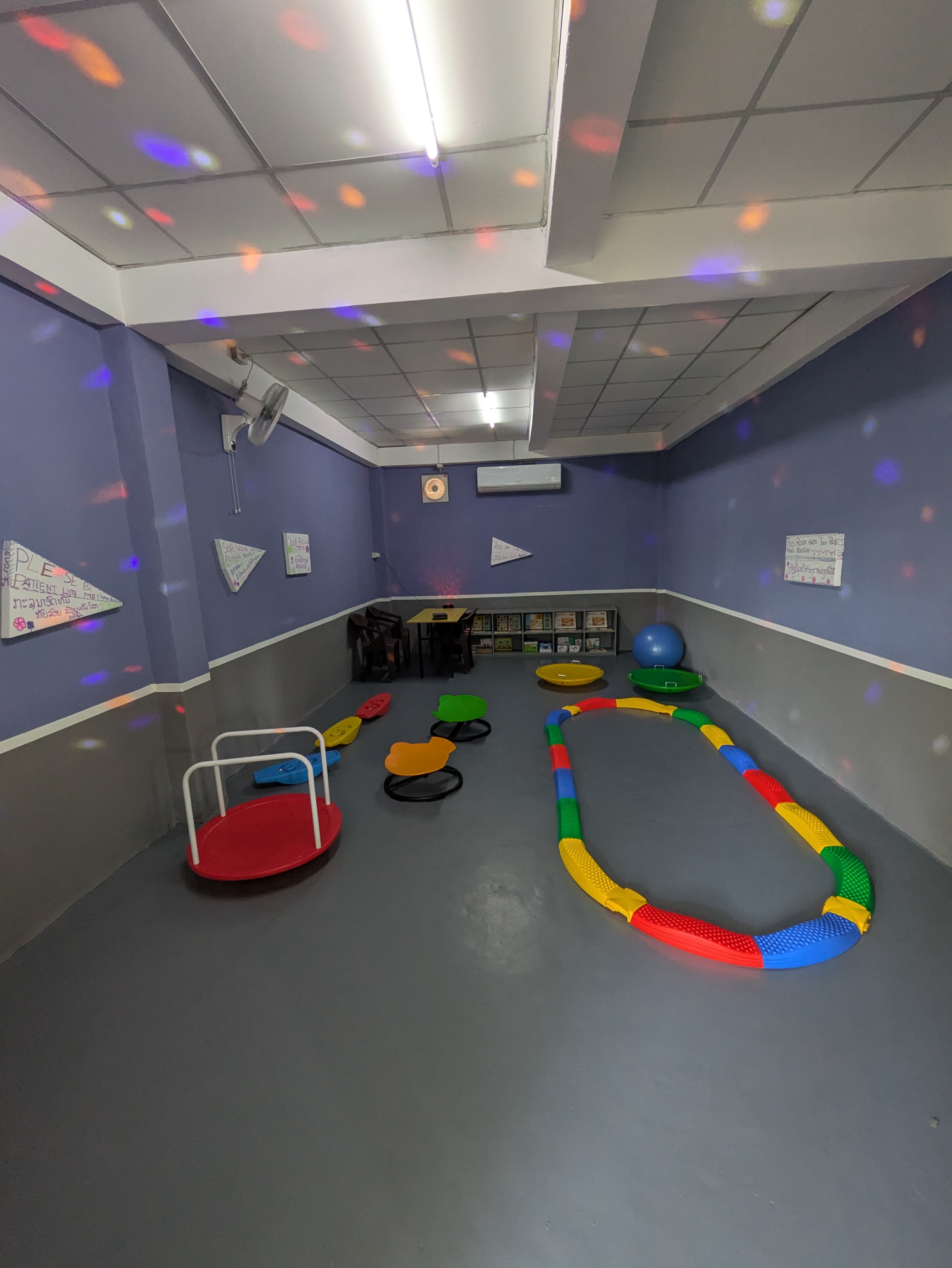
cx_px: 476
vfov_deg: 102.0
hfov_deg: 85.7
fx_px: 513
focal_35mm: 14
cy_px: 634
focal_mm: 1.83
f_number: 2.2
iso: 120
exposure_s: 1/50
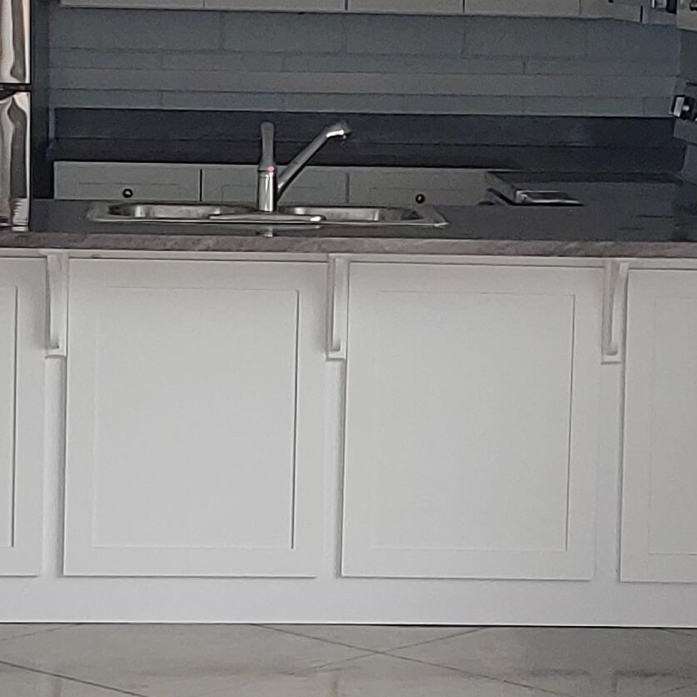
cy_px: 238
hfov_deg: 13.7
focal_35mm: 127
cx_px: 396
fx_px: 2893
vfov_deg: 13.7
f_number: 1.5
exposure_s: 1/120
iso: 50
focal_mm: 4.23
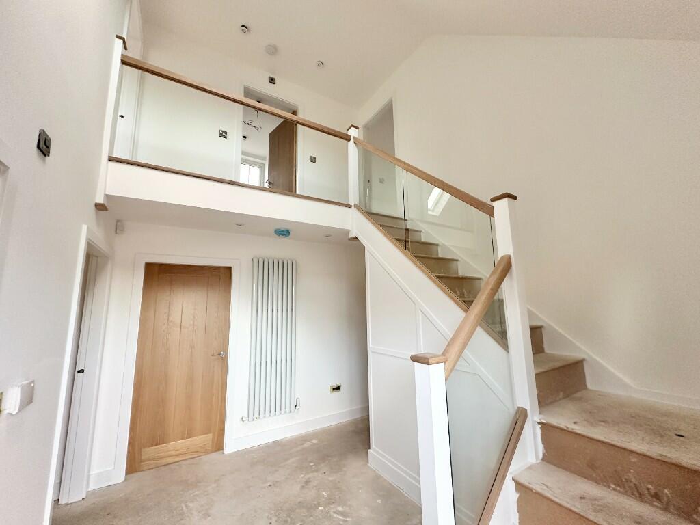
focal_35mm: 14
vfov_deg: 85.7
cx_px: 350
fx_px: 283
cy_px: 262
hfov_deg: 102.1
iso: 200
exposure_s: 1/99
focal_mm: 2.22
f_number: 2.2
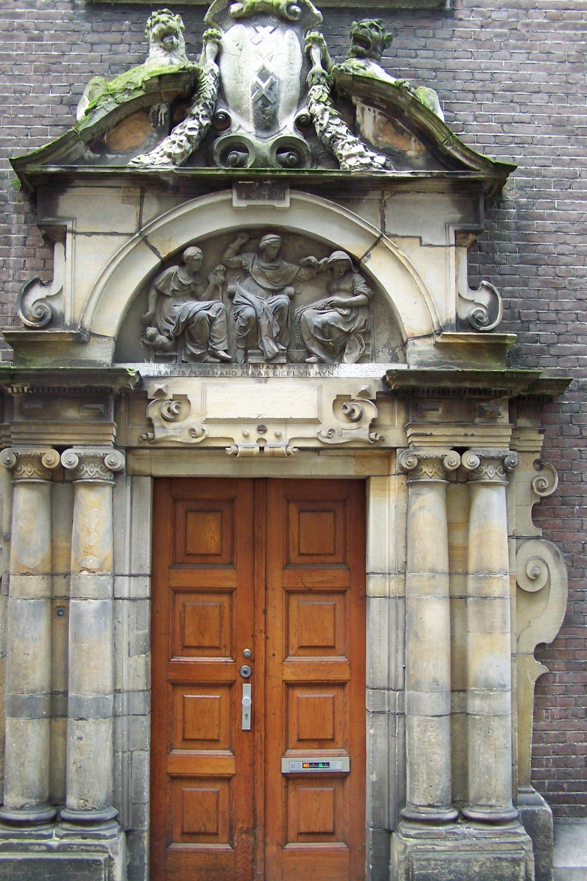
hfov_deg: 30.5
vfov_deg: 44.5
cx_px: 271
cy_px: 465
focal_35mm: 44
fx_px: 1076
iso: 160
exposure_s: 1/15
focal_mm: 6.3
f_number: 2.8
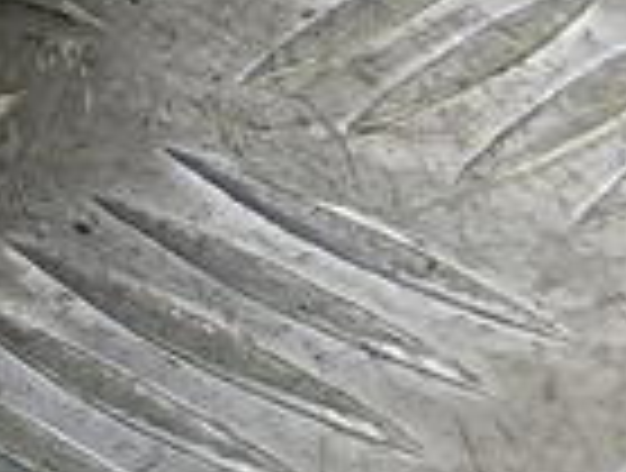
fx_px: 3064
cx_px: -766
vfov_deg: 8.3
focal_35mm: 169
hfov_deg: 10.4
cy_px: -535
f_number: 1.6
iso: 106
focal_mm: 4.11
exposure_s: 1/50
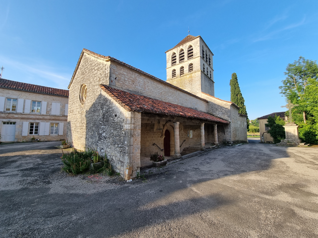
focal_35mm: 13
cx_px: 159
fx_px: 119
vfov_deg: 89.9
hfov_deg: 106.2
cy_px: 119
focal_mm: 2.2
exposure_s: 1/576
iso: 50
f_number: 2.2
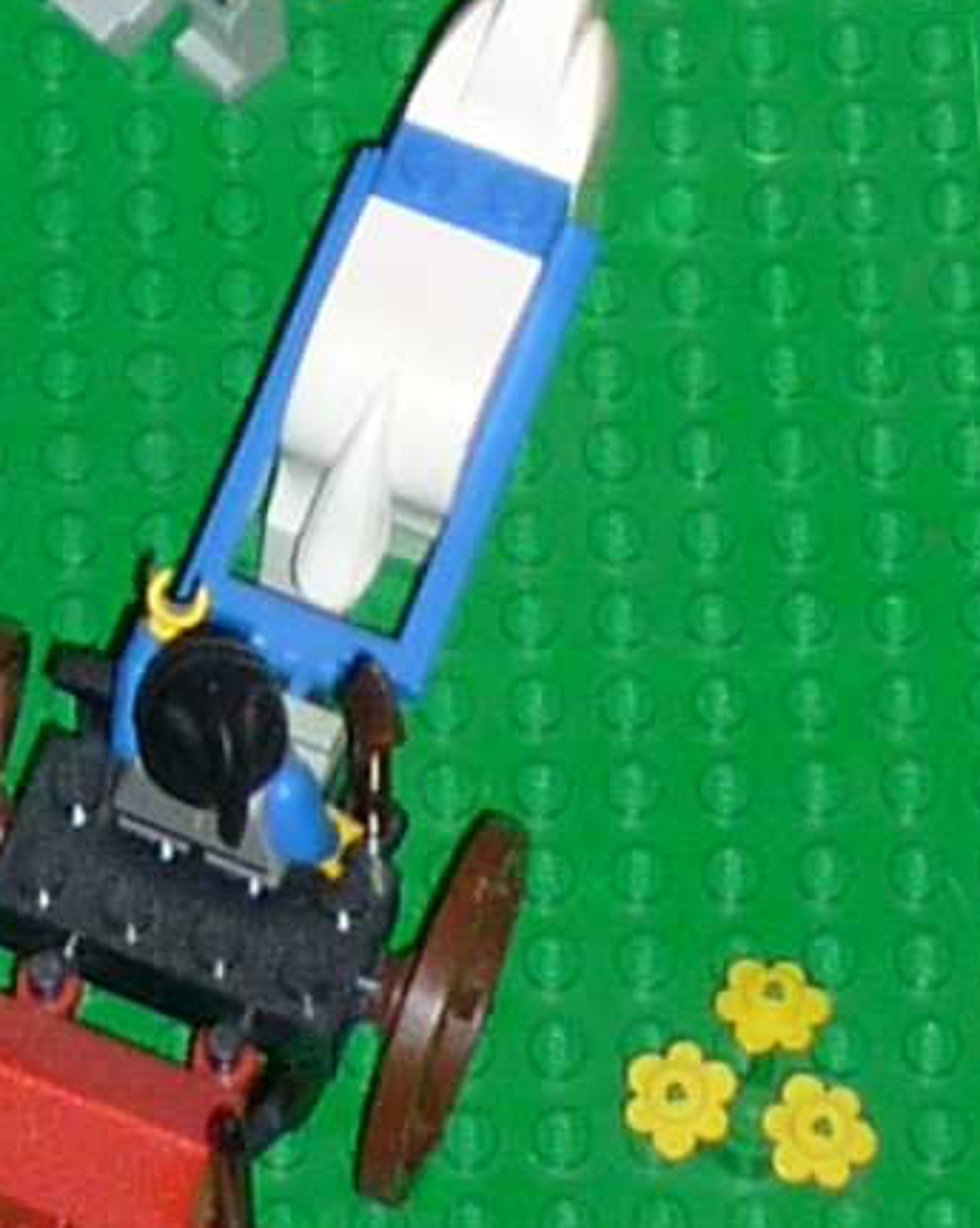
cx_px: -963
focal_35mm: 333
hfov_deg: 4.6
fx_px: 12090
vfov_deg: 5.5
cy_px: -2405
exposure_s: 1/30
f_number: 3.1
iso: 100
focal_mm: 7.4
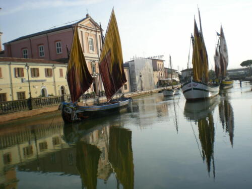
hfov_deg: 49.0
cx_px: 126
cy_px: 94
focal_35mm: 38
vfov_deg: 37.7
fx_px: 277
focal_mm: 6.3
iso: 50
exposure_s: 1/390
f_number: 4.6
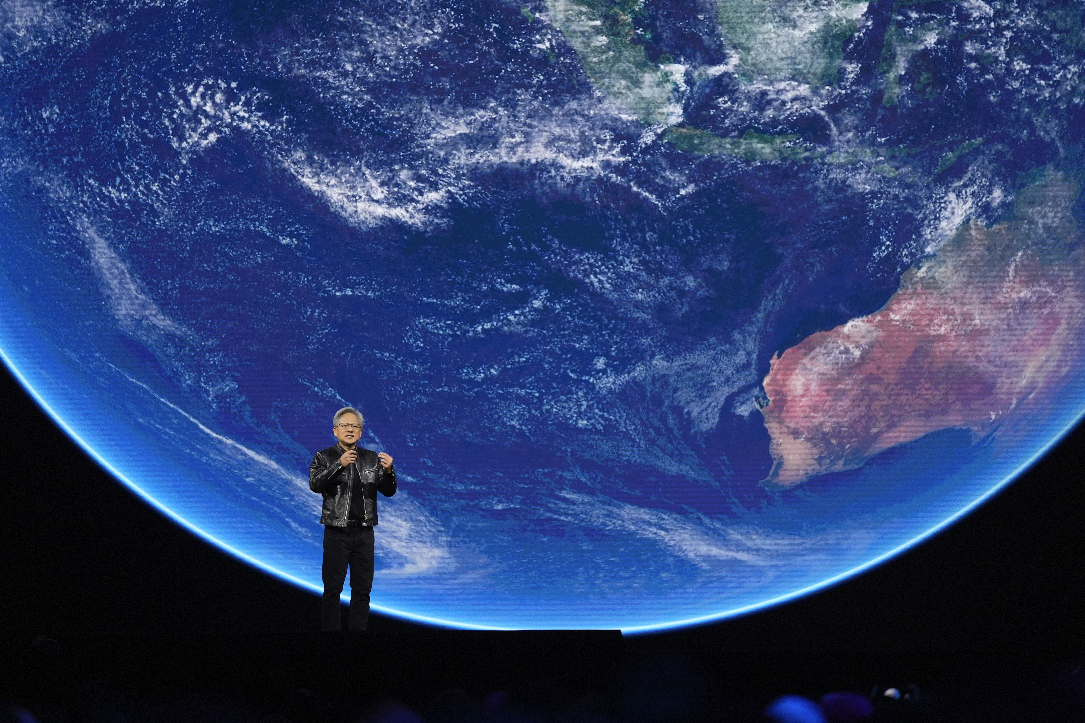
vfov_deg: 6.9
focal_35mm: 200
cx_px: 542
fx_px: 6027
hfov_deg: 10.3
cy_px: 362
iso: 2500
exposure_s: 1/500
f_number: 2.8
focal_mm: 200
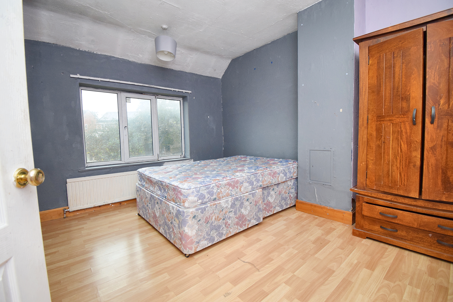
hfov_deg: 100.4
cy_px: 151
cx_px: 226
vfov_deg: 77.3
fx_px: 189
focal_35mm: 15
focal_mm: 10
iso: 1100
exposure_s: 1/60
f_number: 4.5
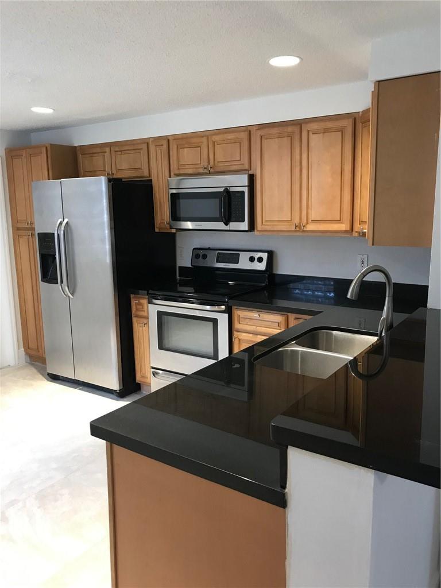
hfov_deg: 49.7
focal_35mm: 28
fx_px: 476
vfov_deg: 63.4
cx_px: 220
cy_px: 294
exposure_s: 1/17
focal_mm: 3.99
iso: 40
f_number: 1.8
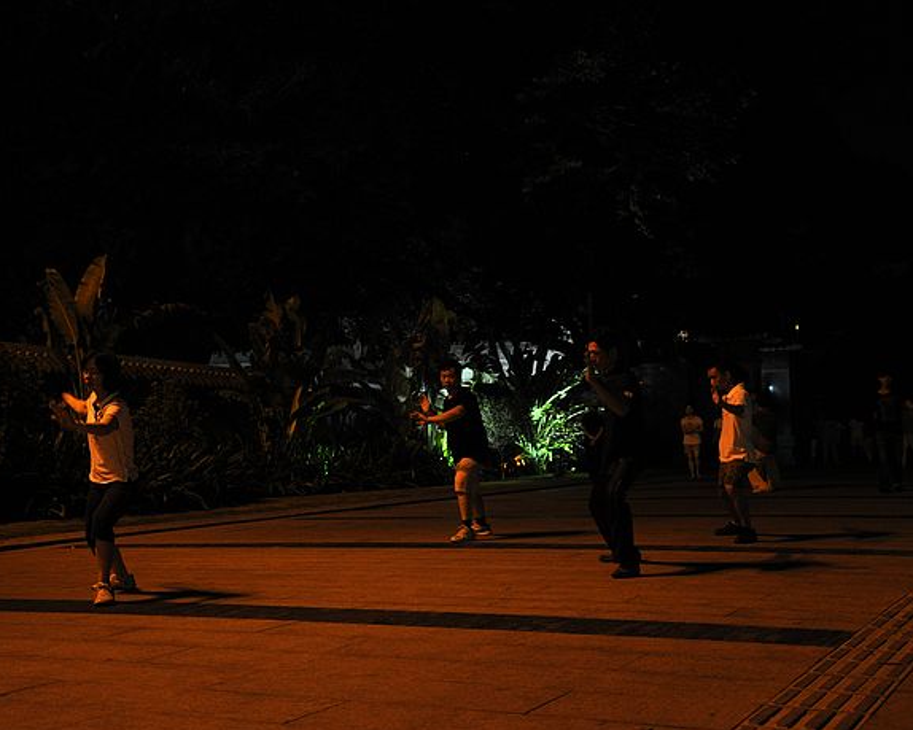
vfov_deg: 31.4
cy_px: 367
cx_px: 390
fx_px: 1297
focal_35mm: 48
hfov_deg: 38.7
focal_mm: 28
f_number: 4
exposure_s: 1/20
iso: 800
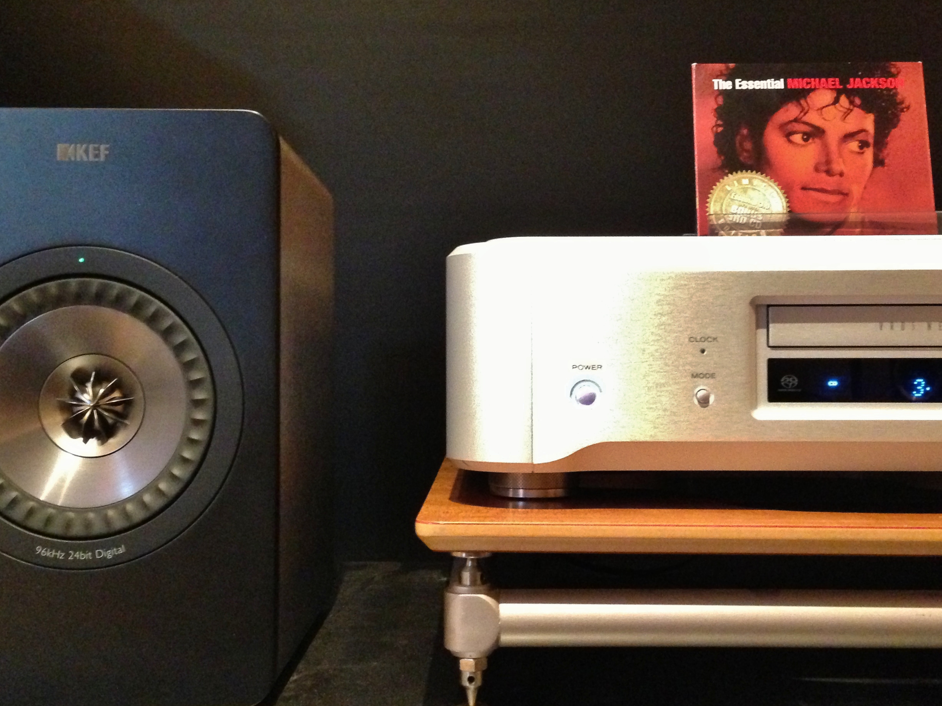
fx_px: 1197
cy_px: 332
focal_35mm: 44
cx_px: 492
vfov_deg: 32.9
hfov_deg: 42.9
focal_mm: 4.13
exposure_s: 1/15
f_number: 2.4
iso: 800
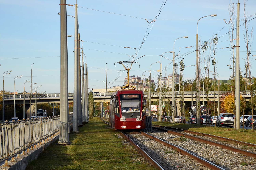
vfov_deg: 12.2
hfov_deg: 18.2
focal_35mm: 112
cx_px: 128
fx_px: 799
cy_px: 85
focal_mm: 75
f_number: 8
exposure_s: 1/500
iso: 360
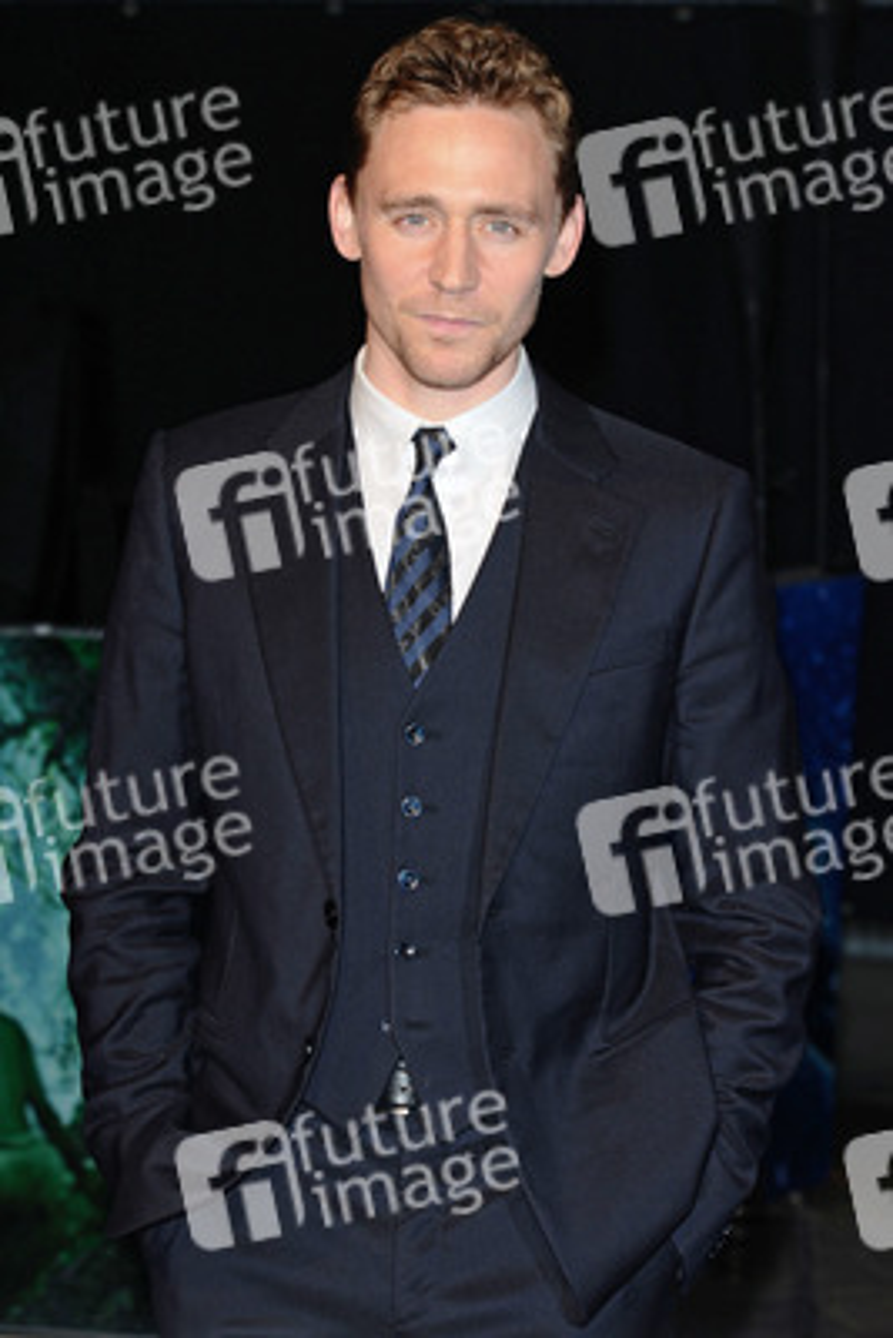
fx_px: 4461
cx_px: 446
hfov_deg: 11.4
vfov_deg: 17.1
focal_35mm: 120
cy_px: 669
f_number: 4.5
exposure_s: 1/200
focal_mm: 80
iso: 320
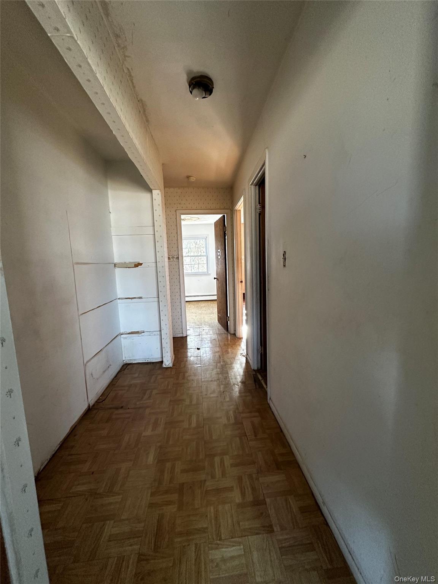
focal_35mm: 14
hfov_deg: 85.7
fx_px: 236
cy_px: 292
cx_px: 219
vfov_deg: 102.1
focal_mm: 2.22
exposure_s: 1/60
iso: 400
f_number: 2.2
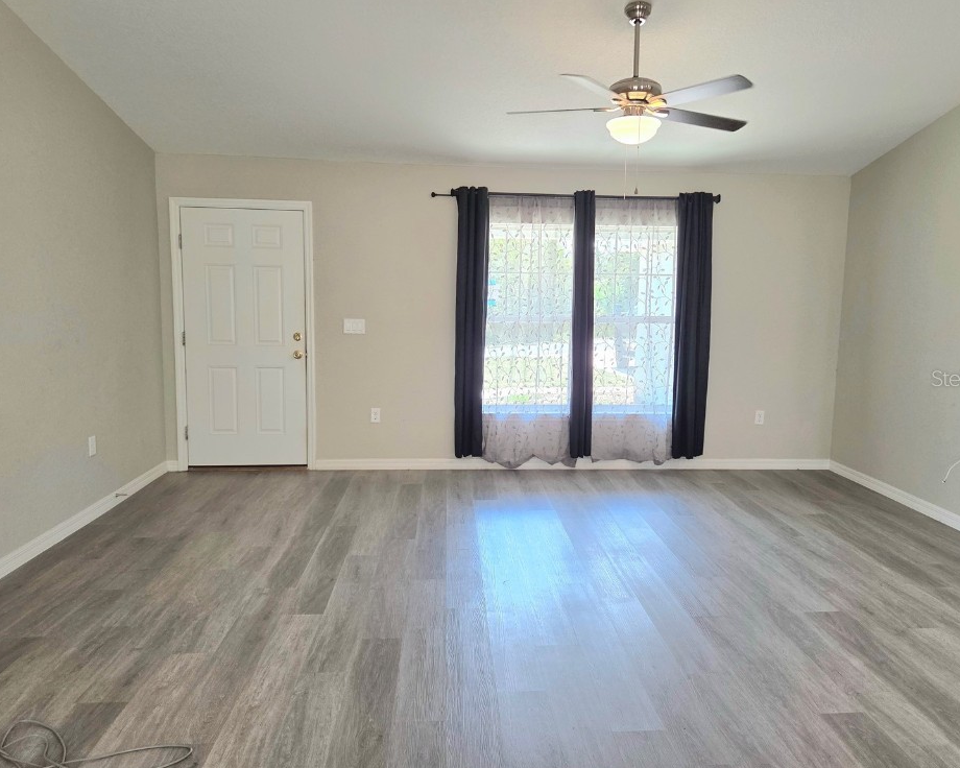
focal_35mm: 25
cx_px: 496
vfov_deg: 56.8
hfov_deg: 68.1
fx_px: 710
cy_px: 378
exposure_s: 1/120
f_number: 1.8
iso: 125
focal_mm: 5.4
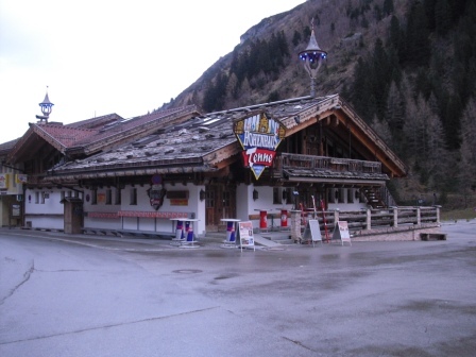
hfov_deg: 49.0
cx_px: 238
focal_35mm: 38
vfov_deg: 37.7
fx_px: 523
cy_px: 178
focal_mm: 6.2
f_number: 2.8
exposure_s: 1/60
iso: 200
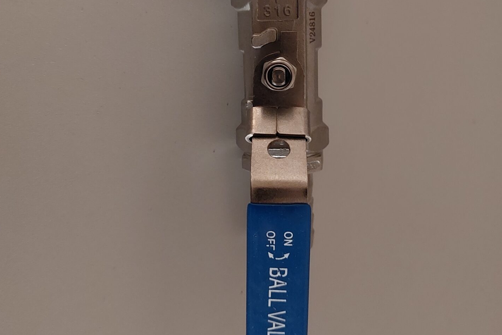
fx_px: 488
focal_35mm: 35
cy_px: 109
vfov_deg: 37.4
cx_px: 249
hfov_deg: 54.4
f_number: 1.8
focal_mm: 5.23
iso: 800
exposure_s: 1/25
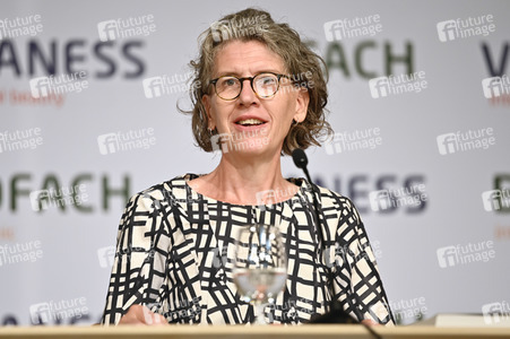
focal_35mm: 180
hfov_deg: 11.4
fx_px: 2548
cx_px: 255
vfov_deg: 7.6
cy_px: 170
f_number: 2.8
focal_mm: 180
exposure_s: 1/400
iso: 1000
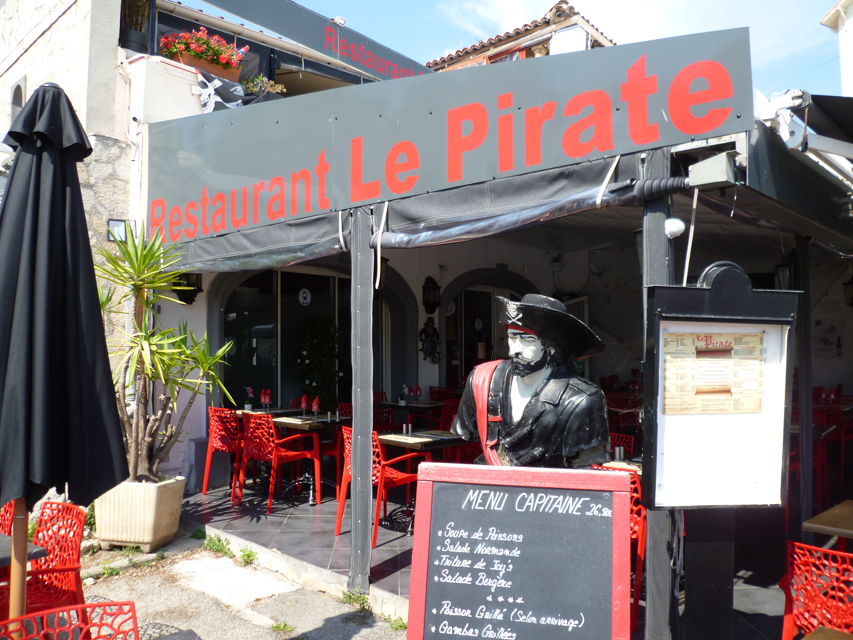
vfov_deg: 49.7
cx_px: 426
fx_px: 690
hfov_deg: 63.4
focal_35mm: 28
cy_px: 320
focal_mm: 5
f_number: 2.8
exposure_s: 1/500
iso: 80
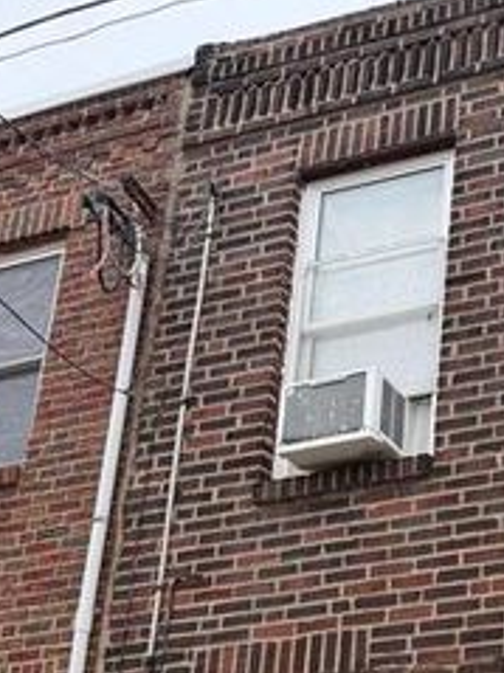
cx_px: 659
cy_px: 759
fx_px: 1302
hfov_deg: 20.1
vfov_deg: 26.5
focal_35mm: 67
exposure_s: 1/405
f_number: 1.78
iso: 100
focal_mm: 6.76
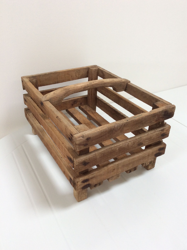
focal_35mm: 32
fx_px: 231
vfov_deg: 56.9
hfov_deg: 44.1
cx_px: 94
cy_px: 125
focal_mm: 3.3
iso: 50
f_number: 2.4
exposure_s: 1/50
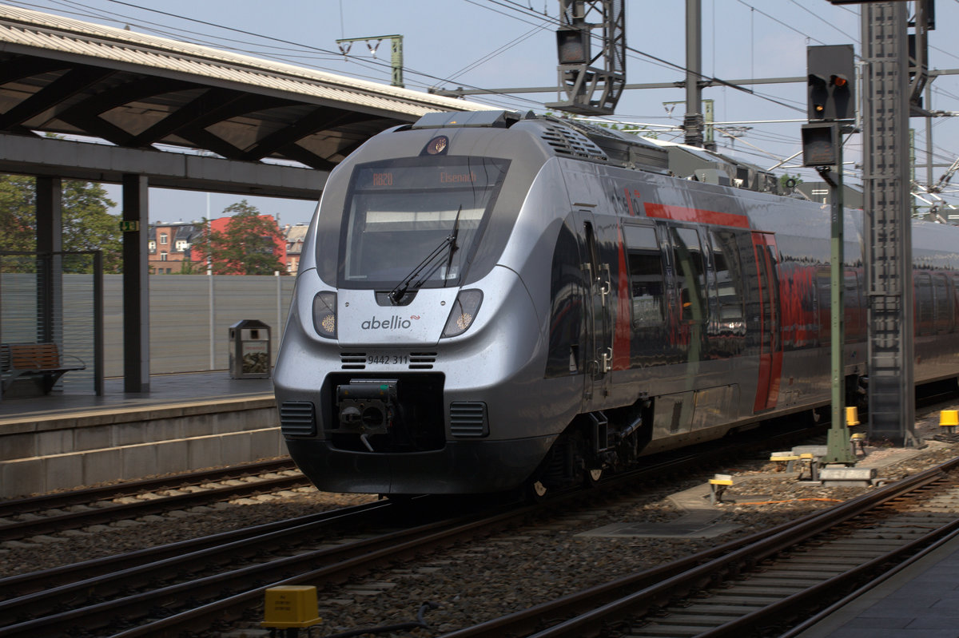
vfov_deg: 16.1
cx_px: 480
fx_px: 2263
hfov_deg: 23.9
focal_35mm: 85
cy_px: 319
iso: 500
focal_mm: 87
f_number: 16
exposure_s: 1/160
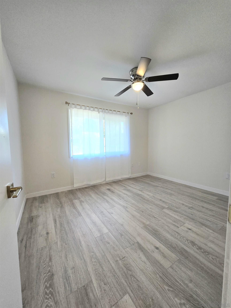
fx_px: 116
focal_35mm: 13
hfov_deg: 89.9
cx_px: 116
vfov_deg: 106.2
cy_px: 154
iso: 100
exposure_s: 1/60.2
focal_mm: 1.7
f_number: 2.2
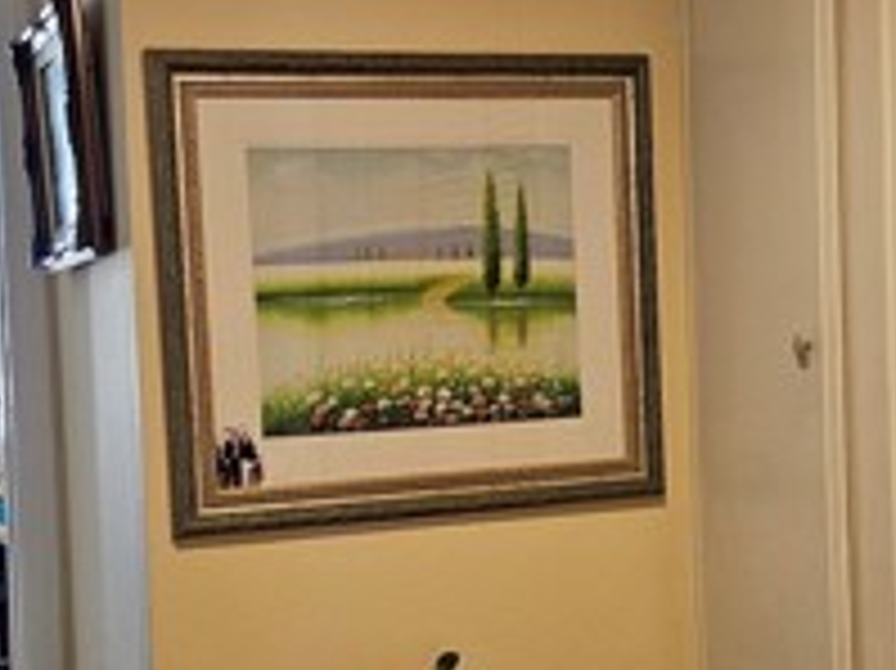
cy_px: 427
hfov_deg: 26.3
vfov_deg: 19.8
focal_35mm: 74
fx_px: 1914
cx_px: 491
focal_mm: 6.3
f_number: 1.7
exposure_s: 1/120
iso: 640
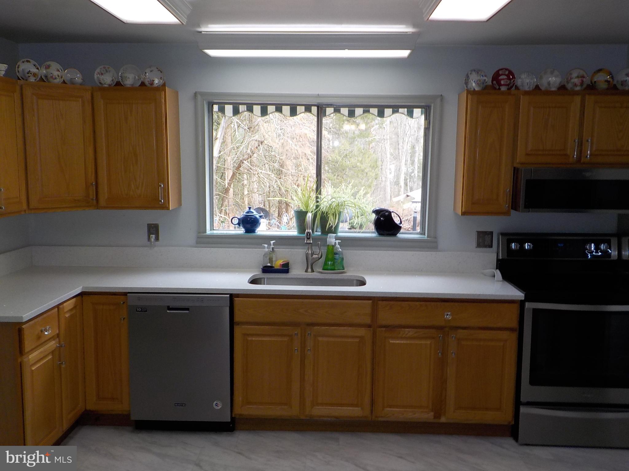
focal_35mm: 30
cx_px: 314
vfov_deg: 46.8
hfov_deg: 60.0
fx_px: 545
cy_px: 236
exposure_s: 1/40
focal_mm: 4.1
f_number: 3.3
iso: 125
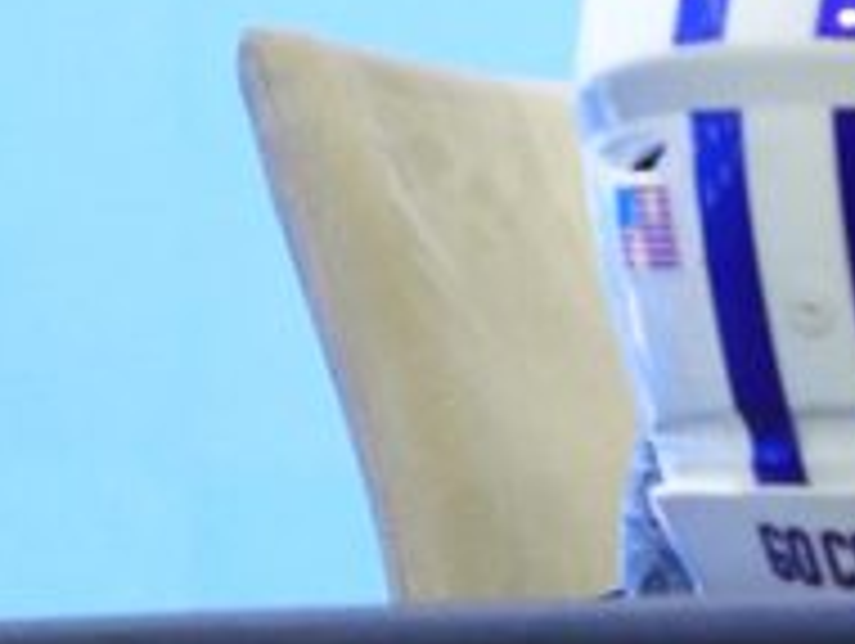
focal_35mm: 2956
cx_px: 1930
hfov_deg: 0.7
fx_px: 73104
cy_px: -687
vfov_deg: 0.5
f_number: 6.3
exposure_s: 1/250
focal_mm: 571
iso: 3200
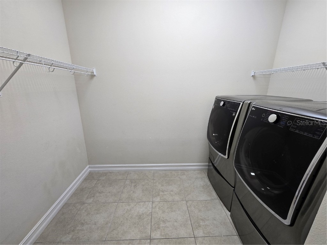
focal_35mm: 13
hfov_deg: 106.2
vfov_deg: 89.9
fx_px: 123
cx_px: 164
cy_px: 122
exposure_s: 1/60
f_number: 2.2
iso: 100
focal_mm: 2.2
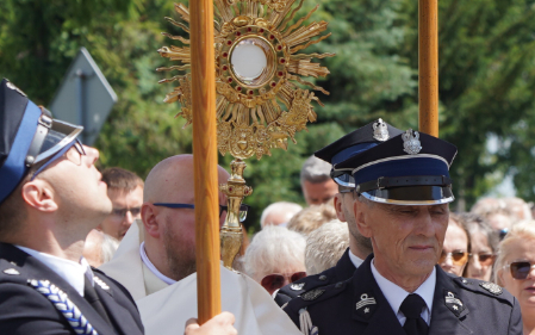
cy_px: 433
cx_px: 525
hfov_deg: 6.7
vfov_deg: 4.2
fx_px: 4522
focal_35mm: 310
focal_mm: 105
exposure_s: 1/250
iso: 100
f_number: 6.3
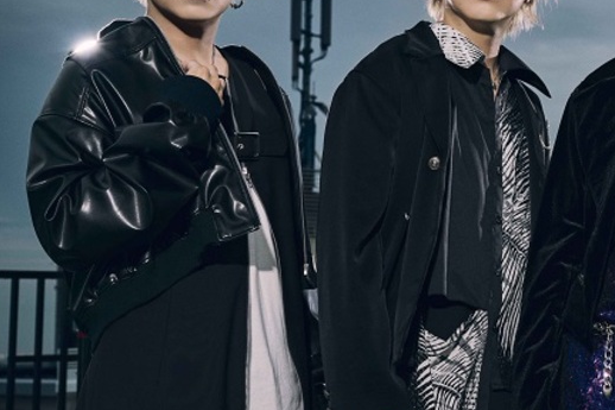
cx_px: 711
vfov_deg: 15.5
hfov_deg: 21.7
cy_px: 137
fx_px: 1503
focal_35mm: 88
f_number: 5.6
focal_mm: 38
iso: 125
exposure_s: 1/1250
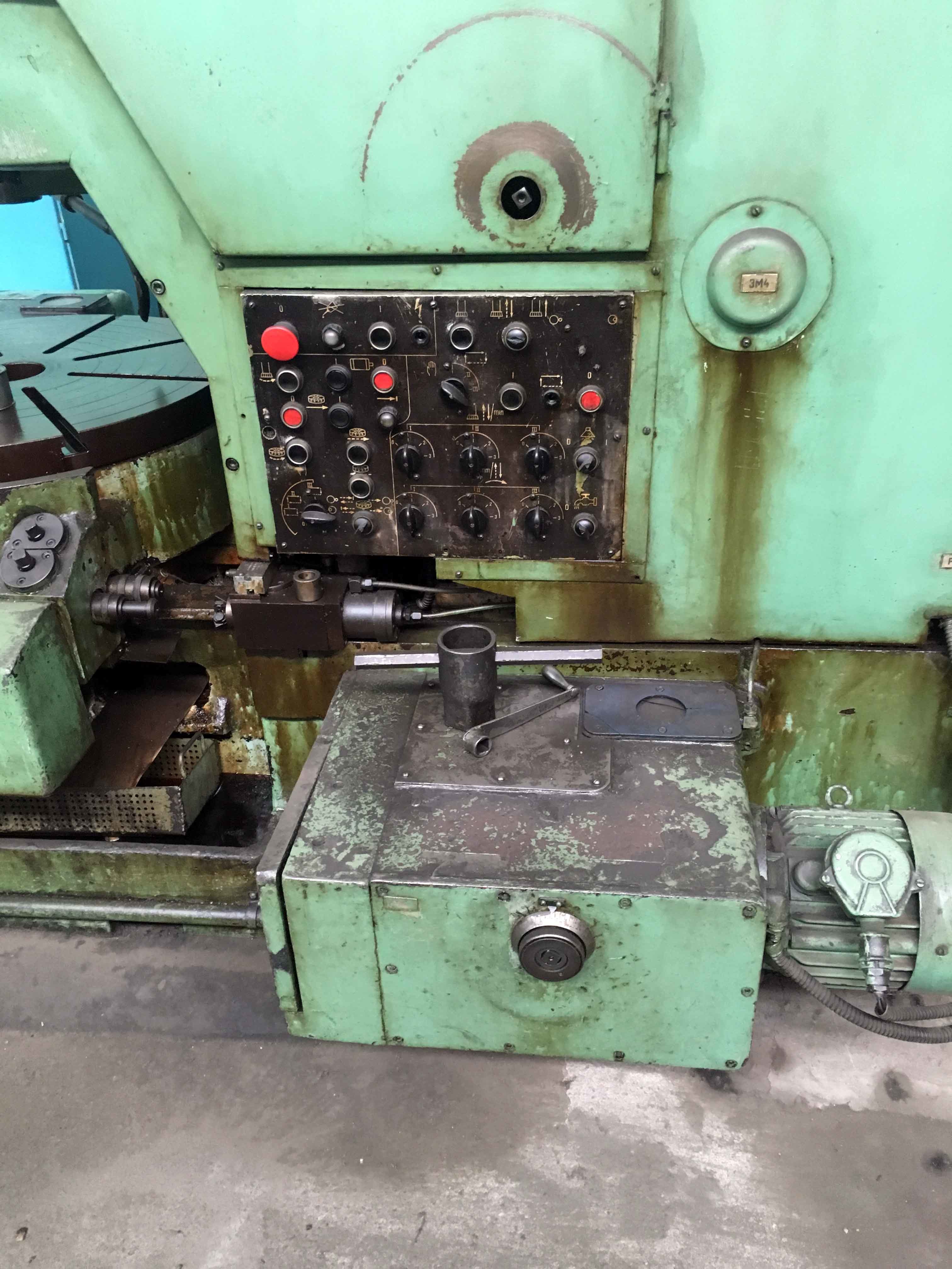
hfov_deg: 48.2
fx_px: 1063
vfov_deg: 61.7
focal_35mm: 29
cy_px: 634
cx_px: 476
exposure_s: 1/25
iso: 200
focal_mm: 4.15
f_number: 2.2
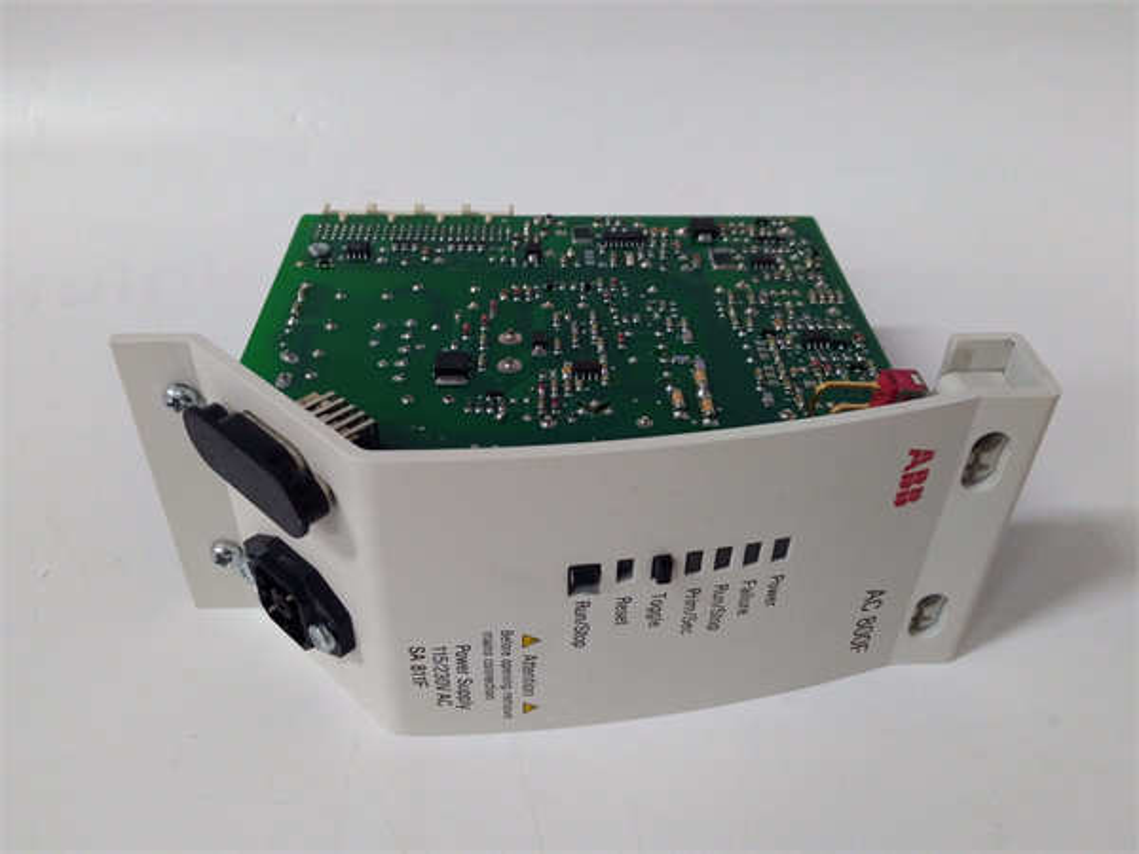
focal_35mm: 27
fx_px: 888
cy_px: 427
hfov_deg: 65.3
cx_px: 570
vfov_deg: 51.4
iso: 373
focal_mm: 3.79
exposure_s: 1/33
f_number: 2
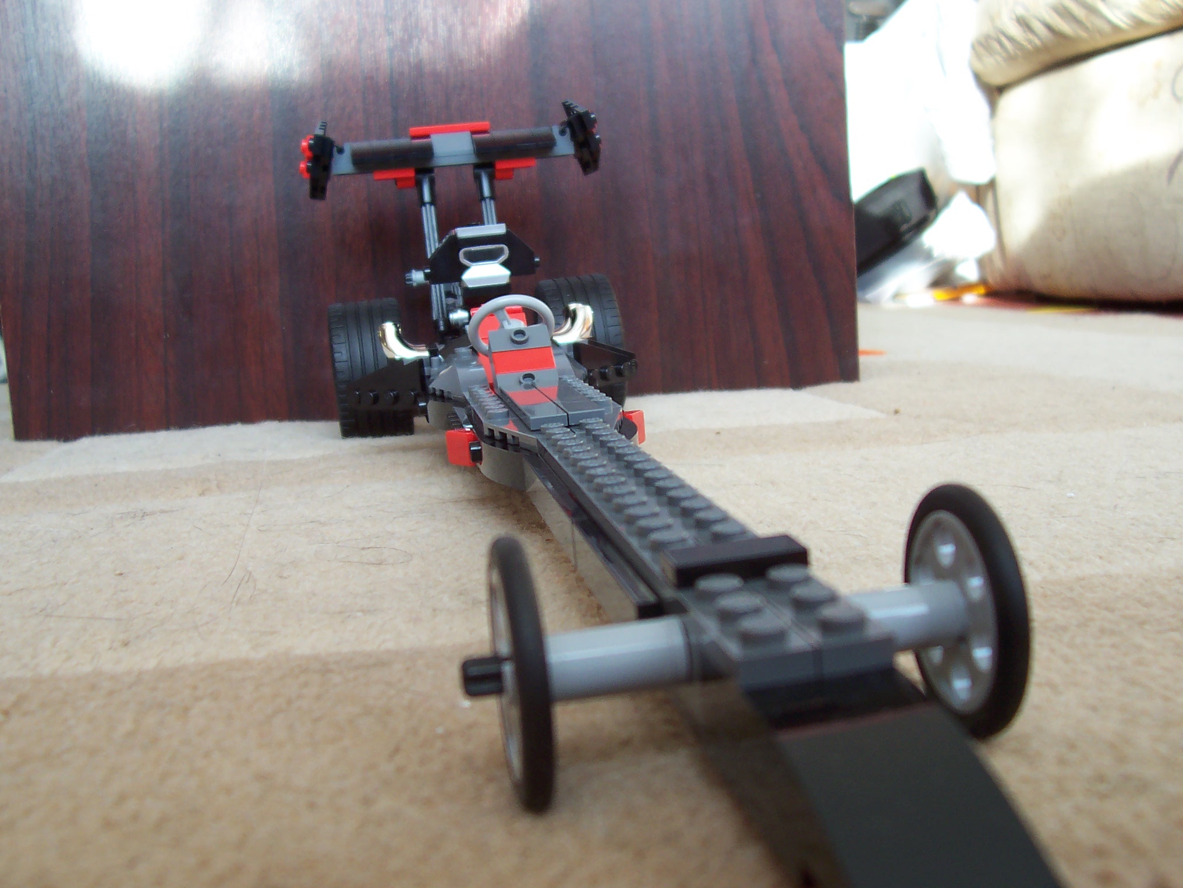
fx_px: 1264
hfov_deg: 50.1
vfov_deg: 38.7
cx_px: 592
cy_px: 444
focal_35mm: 37
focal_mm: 5.6
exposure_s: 1/45
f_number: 2.8
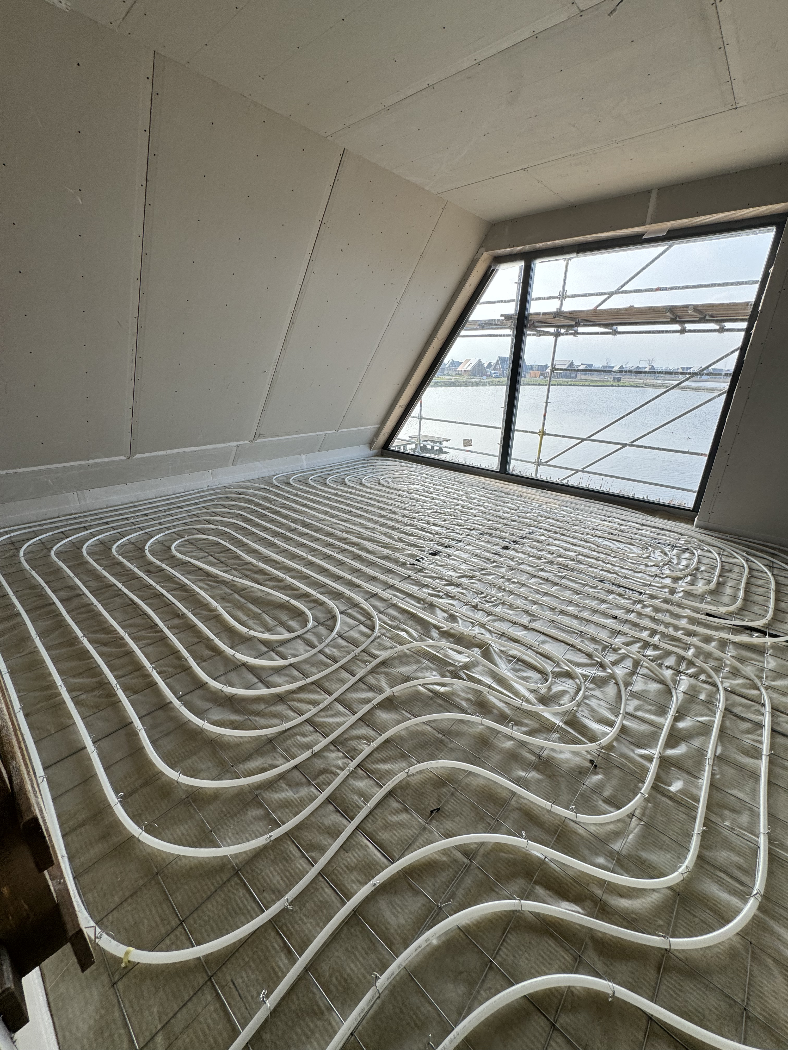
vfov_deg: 102.1
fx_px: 425
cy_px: 525
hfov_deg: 85.7
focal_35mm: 14
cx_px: 394
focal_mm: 2.22
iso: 40
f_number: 2.2
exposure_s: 1/193
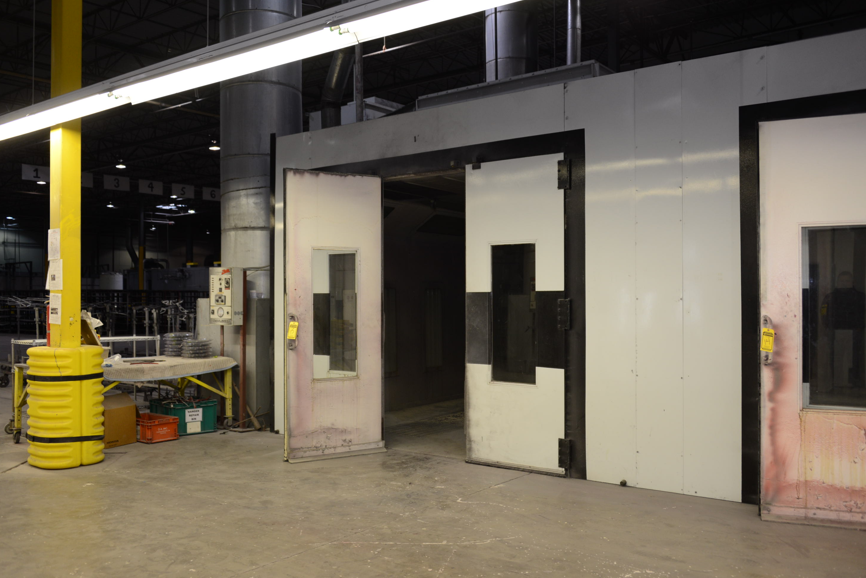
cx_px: 429
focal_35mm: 33
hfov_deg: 57.2
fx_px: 794
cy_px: 292
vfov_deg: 40.0
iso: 800
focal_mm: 32
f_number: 3.8
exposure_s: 1/100
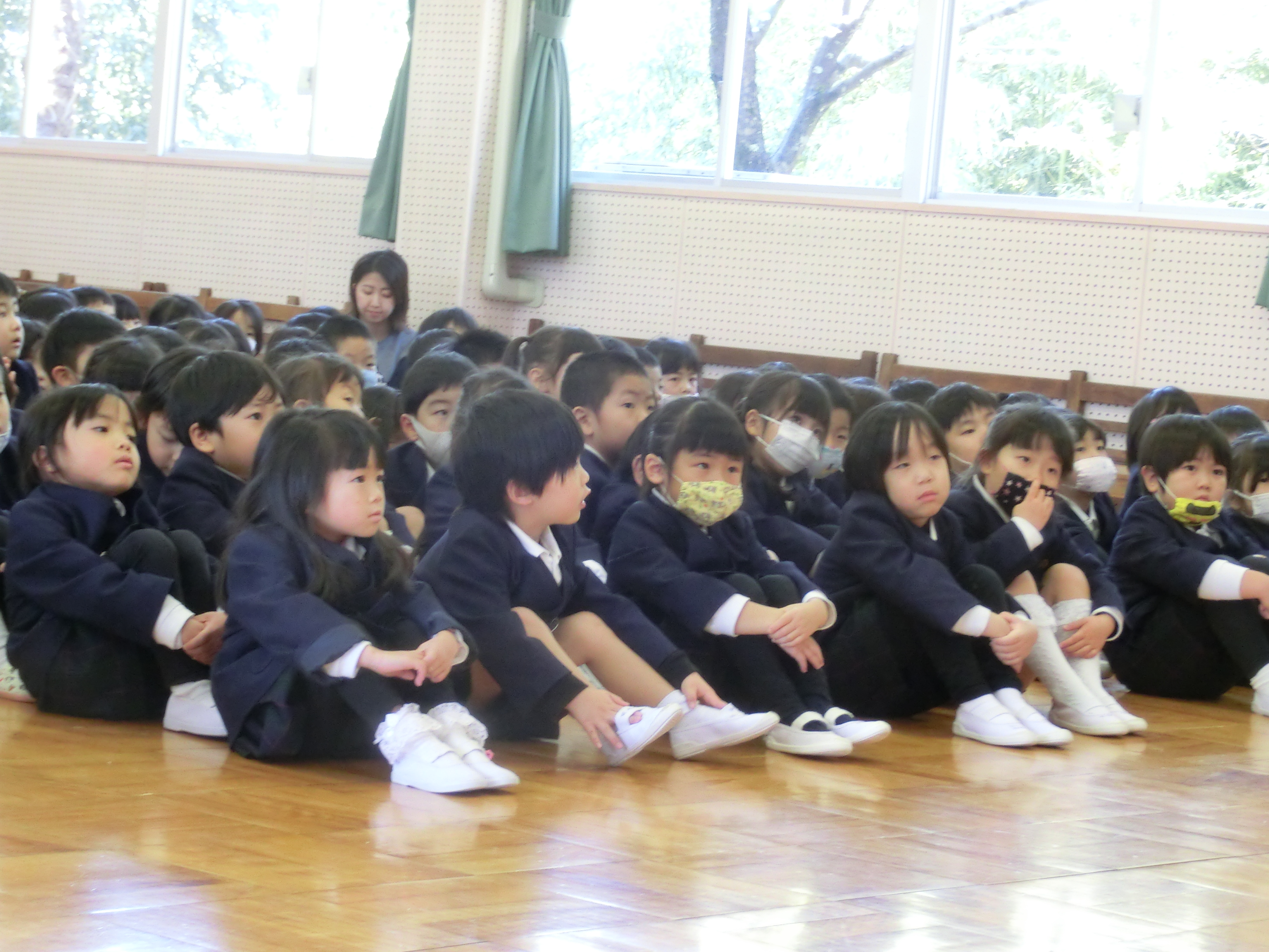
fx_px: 4069
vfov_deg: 13.3
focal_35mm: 111
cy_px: 476
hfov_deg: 17.7
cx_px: 634
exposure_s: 1/30
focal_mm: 19.64
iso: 800
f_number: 5.5
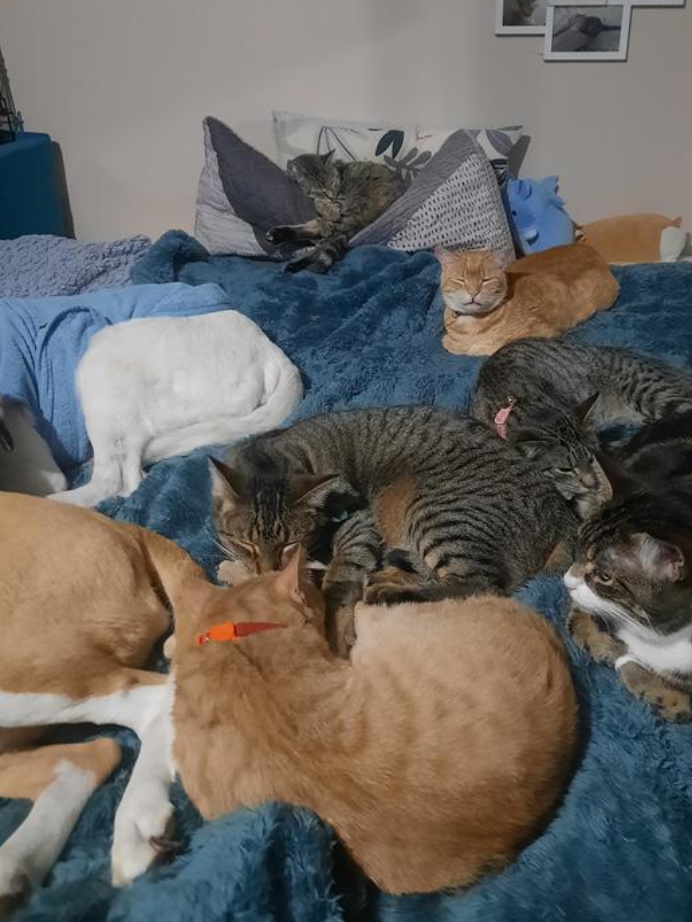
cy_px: 363
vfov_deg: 57.8
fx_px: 826
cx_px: 405
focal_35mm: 31
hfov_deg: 45.3
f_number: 2
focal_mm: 4.6
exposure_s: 1/17
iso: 1000
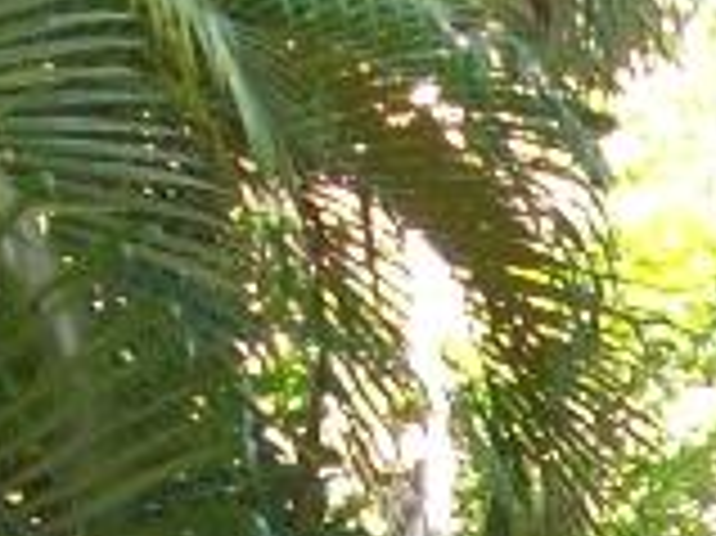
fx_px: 4526
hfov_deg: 8.9
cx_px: 1027
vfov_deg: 6.3
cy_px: 1545
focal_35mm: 219
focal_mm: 5.7
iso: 160
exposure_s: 1/123
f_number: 2.8
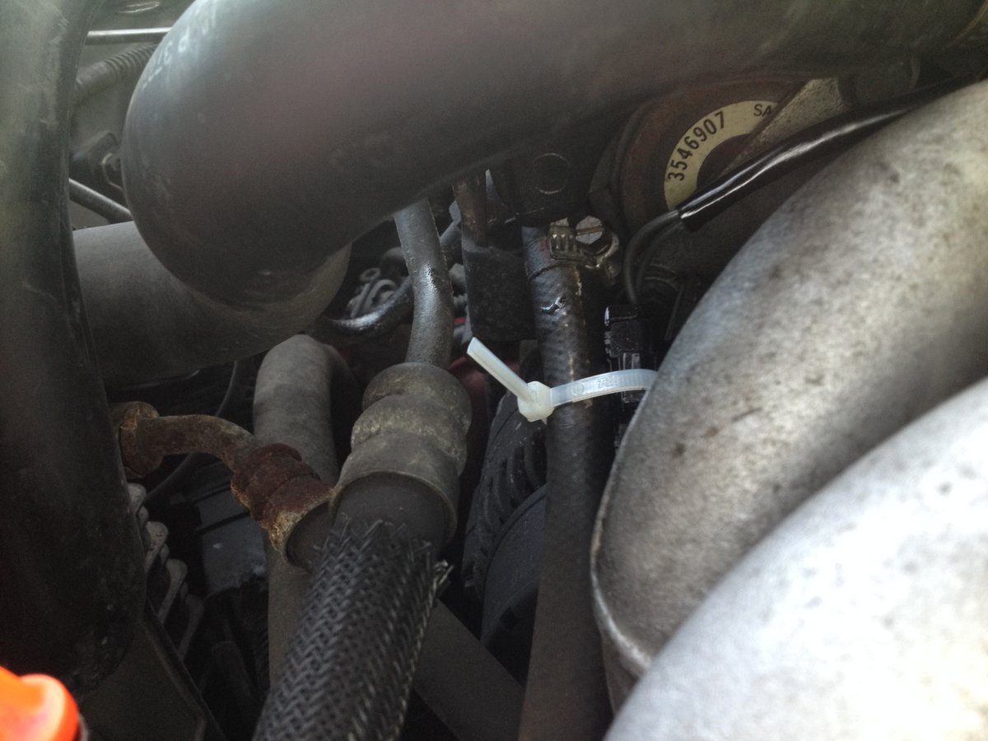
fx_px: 999
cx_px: 494
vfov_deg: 40.7
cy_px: 370
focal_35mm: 35
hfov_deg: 52.6
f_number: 2.4
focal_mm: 4.28
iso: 100
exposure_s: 1/20
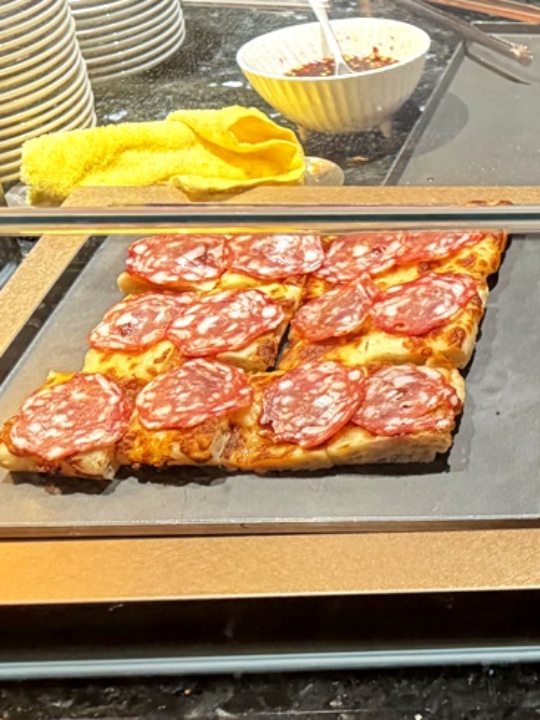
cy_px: 137
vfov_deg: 30.0
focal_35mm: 63
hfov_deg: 19.0
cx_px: 907
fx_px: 1310
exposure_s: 1/60
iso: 640
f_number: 1.78
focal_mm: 6.76
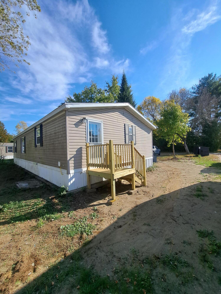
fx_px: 111
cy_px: 147
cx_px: 110
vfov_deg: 106.2
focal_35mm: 13
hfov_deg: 89.9
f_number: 2.2
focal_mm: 1.74
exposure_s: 1/1361
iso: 50
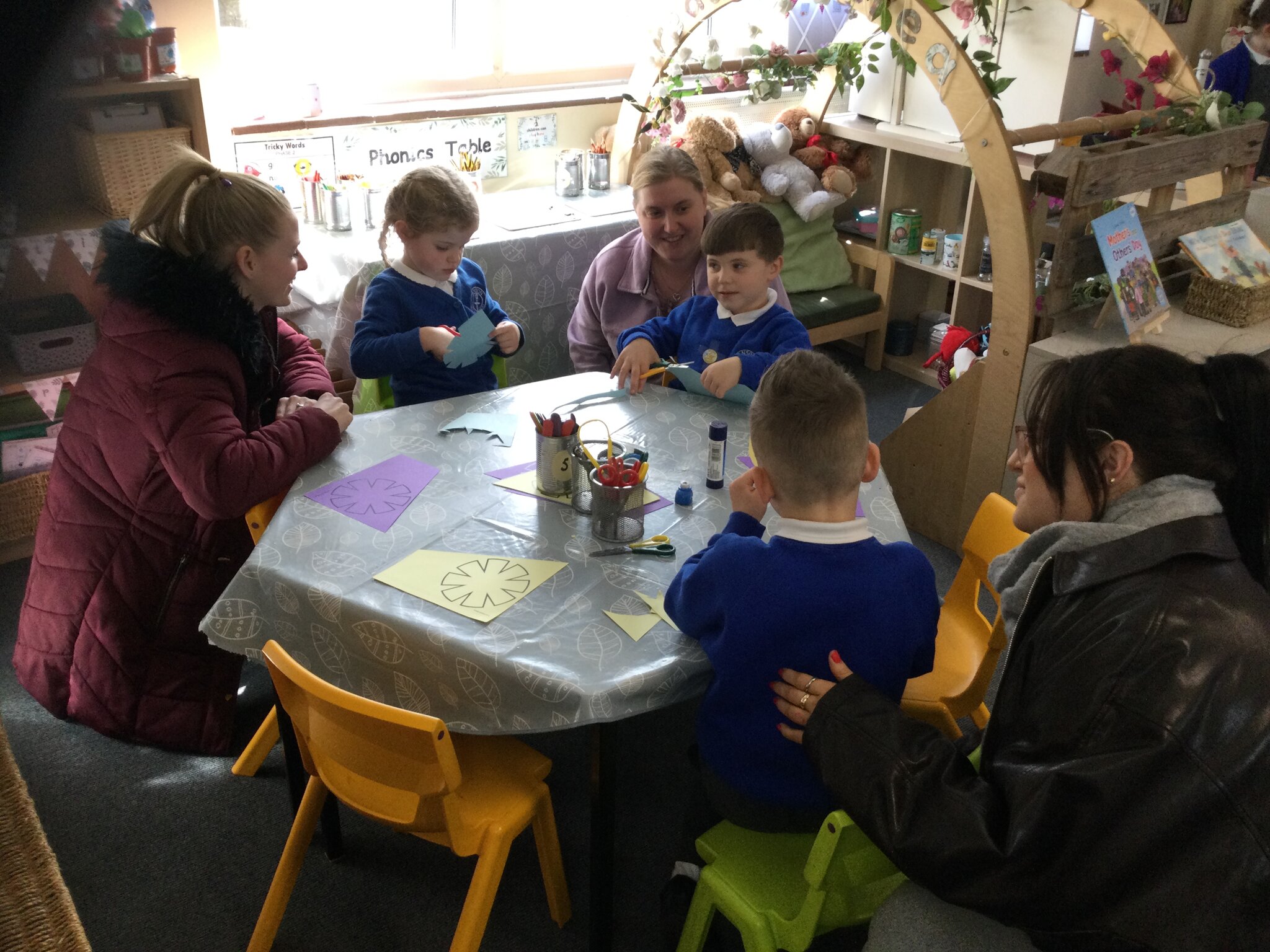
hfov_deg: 58.4
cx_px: 635
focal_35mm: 31
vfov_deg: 45.4
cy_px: 476
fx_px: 1137
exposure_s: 1/33
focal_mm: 3.3
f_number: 2.4
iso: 40
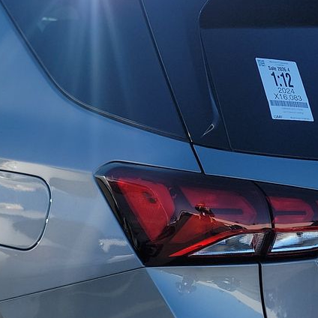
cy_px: 262
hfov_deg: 21.6
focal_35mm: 80
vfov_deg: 21.3
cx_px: 170
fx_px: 831
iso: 50
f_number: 1.8
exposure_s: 1/703
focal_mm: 6.7
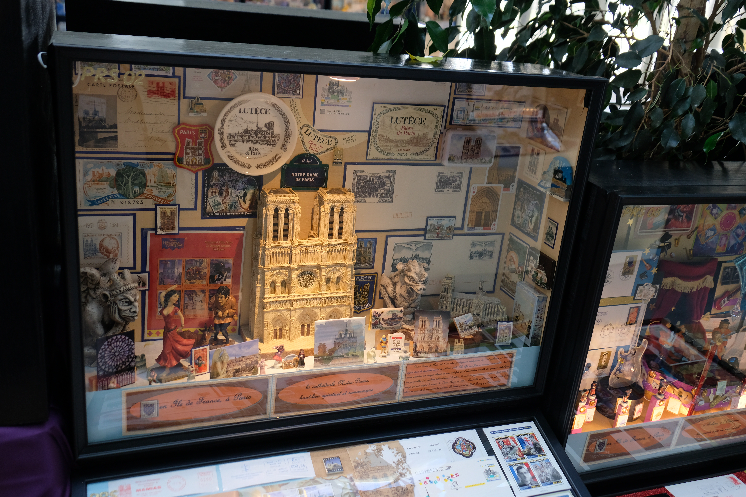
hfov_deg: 55.8
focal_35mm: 34
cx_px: 373
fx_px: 705
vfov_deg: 38.9
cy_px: 248
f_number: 4
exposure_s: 1/60
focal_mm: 22.4
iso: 640
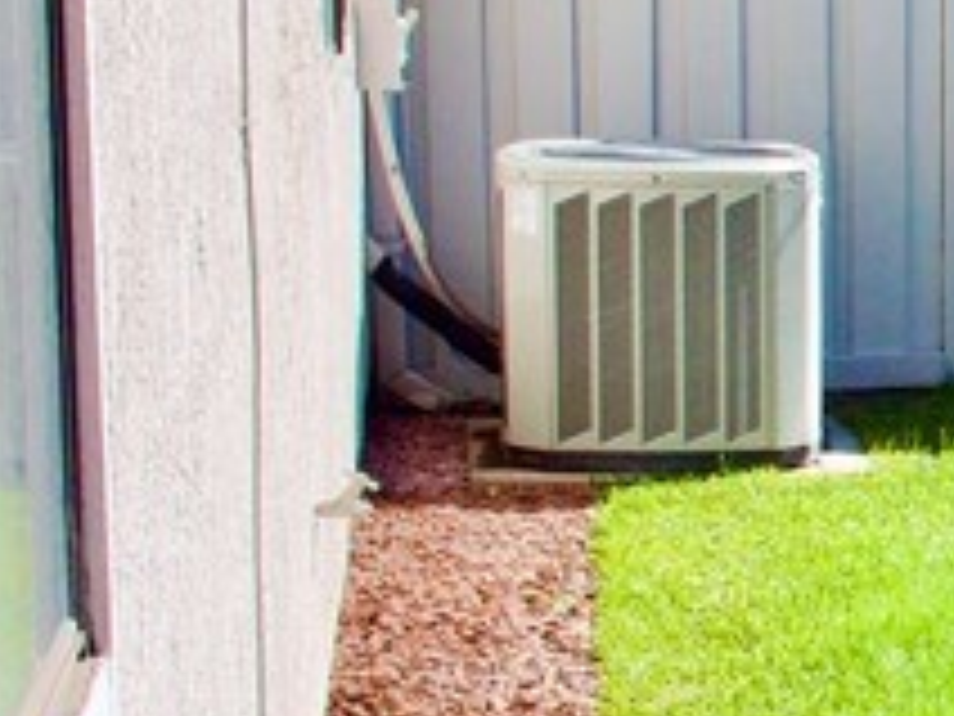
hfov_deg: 11.8
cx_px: 2048
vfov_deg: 10.2
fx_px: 3996
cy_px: 491
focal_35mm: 145
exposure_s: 1/2000
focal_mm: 14
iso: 500
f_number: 5.6
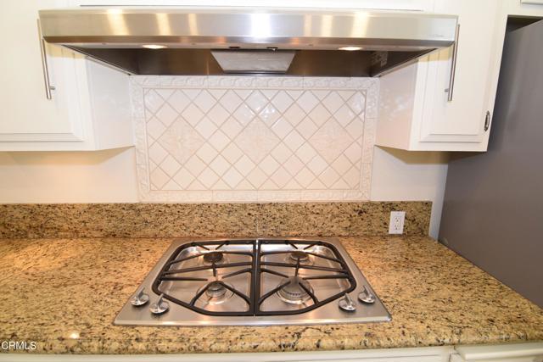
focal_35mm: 16
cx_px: 272
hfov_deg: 95.0
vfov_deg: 72.1
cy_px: 181
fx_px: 249
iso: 800
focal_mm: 11
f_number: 5
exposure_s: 1/100
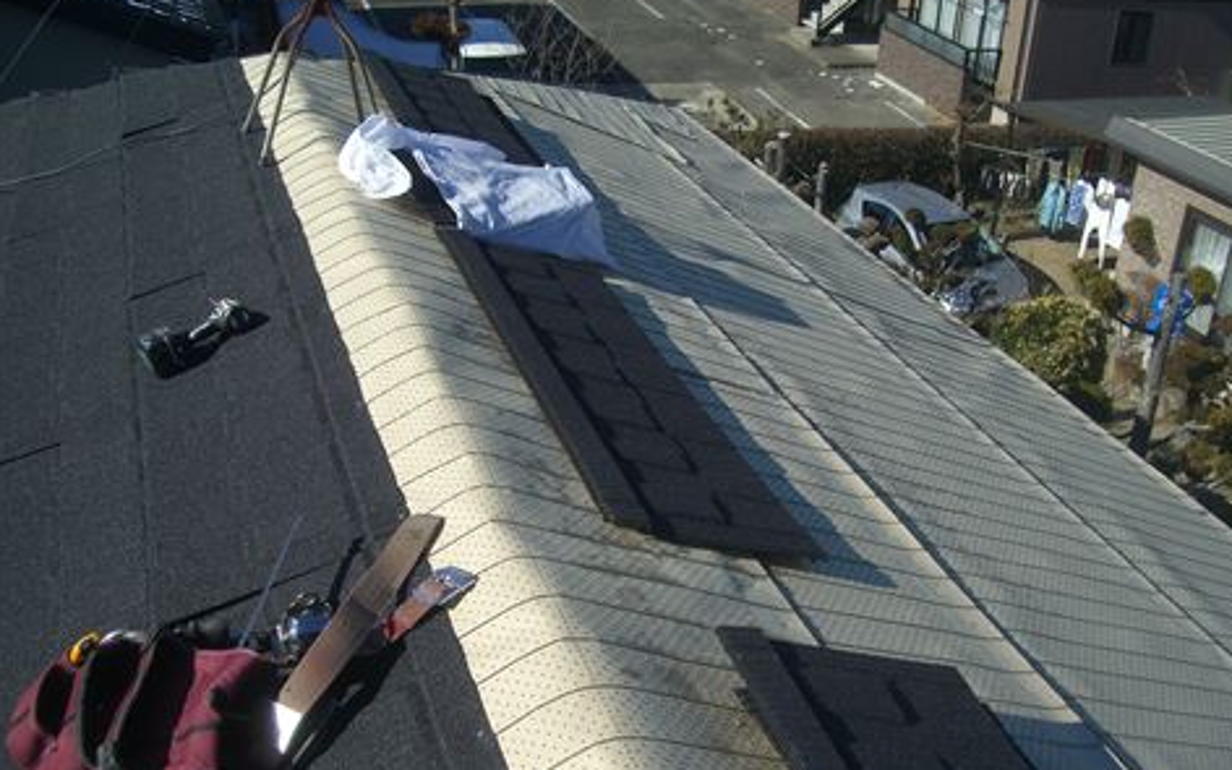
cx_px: 624
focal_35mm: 41
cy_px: 389
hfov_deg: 48.2
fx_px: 1377
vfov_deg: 31.2
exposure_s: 1/320
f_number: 5.6
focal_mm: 7.9
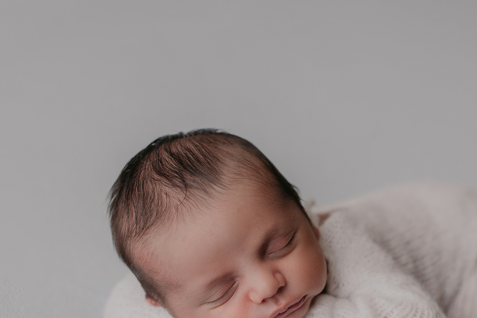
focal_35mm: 76
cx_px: 320
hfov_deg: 26.5
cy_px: 222
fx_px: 1007
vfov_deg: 17.9
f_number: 2.8
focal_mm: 50
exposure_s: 1/160
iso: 160
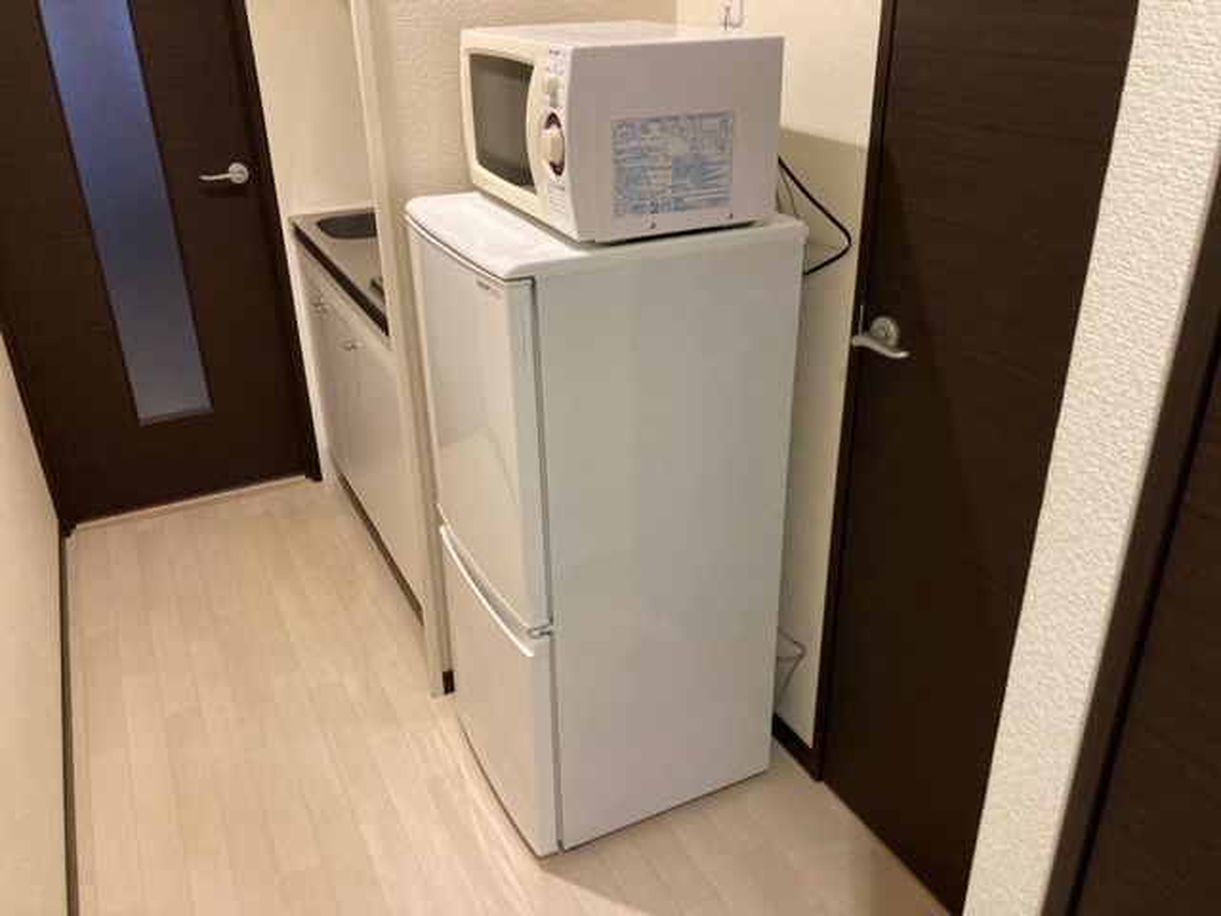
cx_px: 610
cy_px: 458
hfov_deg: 63.4
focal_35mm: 28
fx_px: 988
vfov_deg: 49.7
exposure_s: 1/33
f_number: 1.8
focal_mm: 3.99
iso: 400
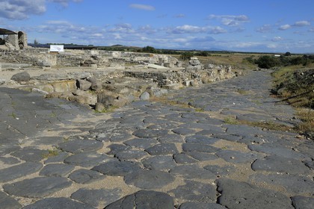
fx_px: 297
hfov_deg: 55.8
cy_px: 104
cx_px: 157
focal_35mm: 34
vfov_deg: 38.9
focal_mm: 34
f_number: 16
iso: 200
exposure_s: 1/200
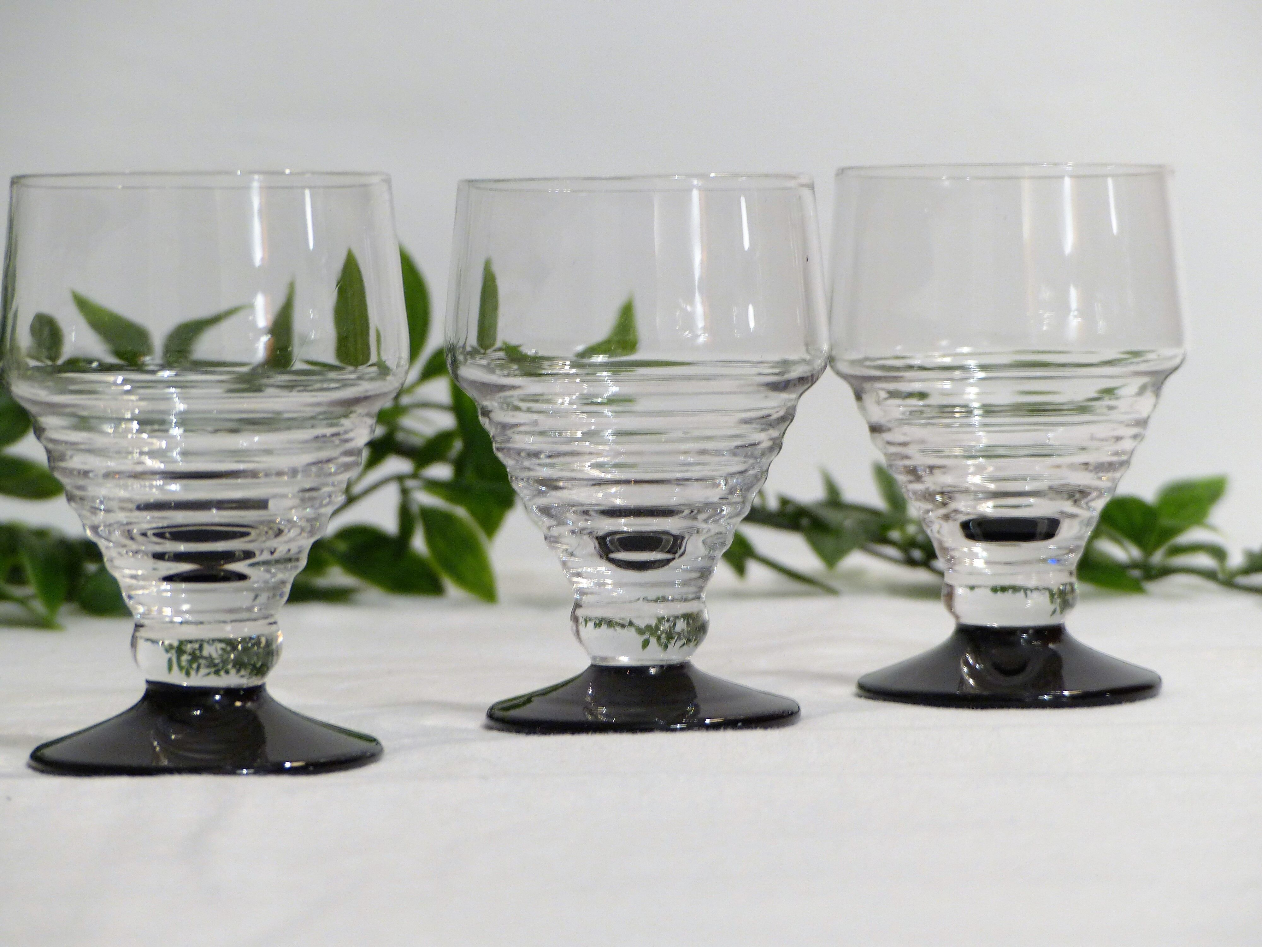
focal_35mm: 116
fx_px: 4229
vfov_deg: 12.8
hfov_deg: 17.0
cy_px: 474
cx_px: 631
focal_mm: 20.9
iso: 160
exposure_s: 1/8
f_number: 2.8
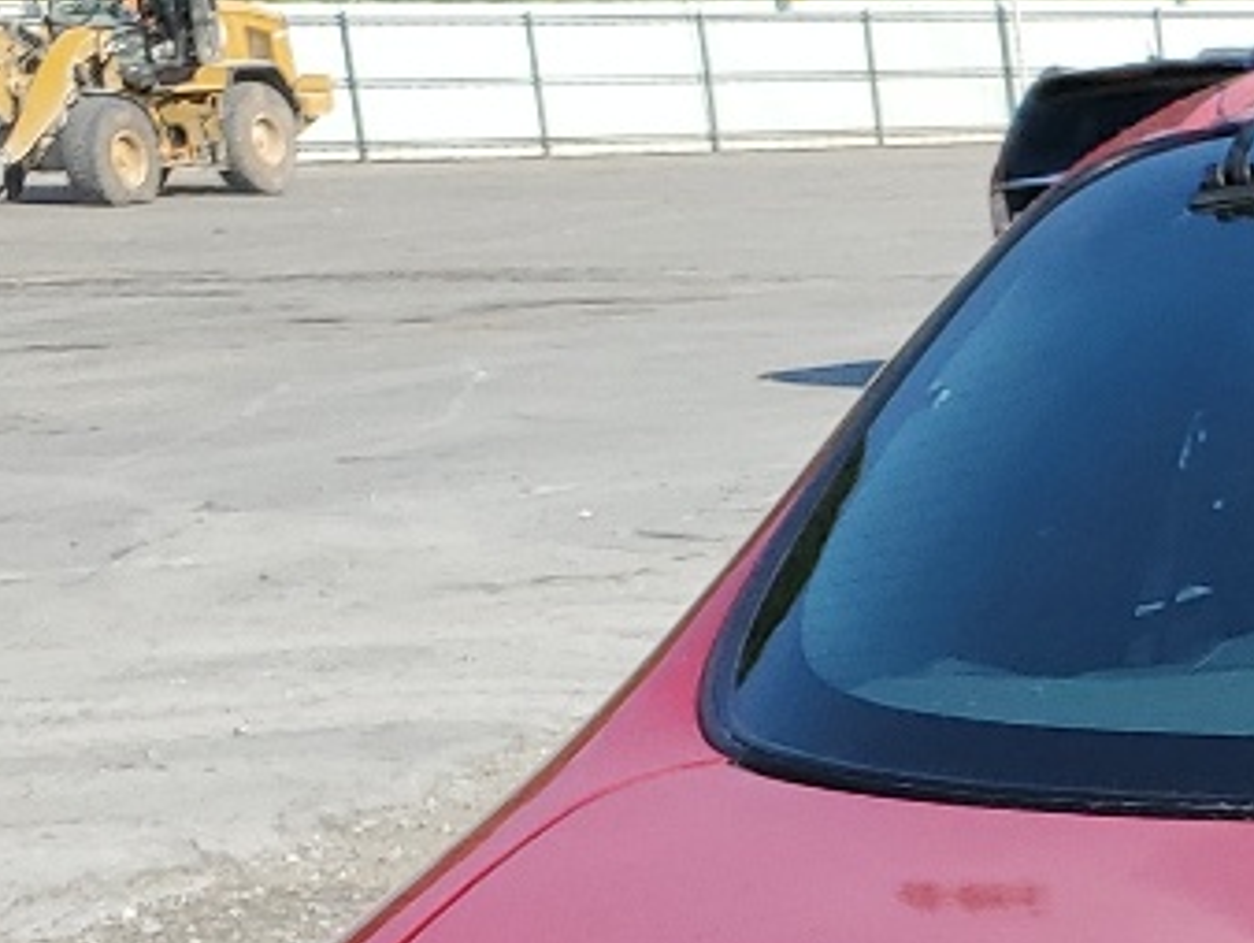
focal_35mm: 123
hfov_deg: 14.2
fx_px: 4459
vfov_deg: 11.2
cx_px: 2222
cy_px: 1719
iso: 50
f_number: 1.5
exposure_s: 1/2500
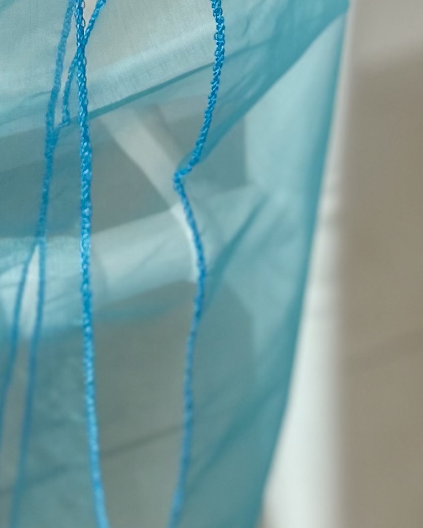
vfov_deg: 14.4
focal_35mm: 119
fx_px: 1862
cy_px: -398
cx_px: -88
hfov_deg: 12.6
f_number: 1.5
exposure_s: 1/581
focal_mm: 5.7
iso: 50
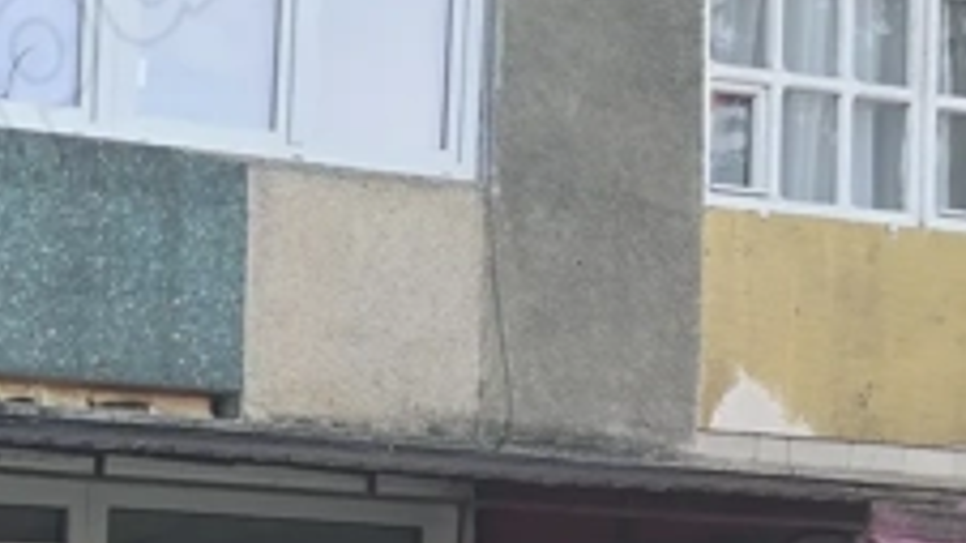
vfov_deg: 10.3
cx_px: -1086
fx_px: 2843
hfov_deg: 14.9
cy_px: 945
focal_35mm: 111
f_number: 1.7
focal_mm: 6.3
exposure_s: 1/180
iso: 25
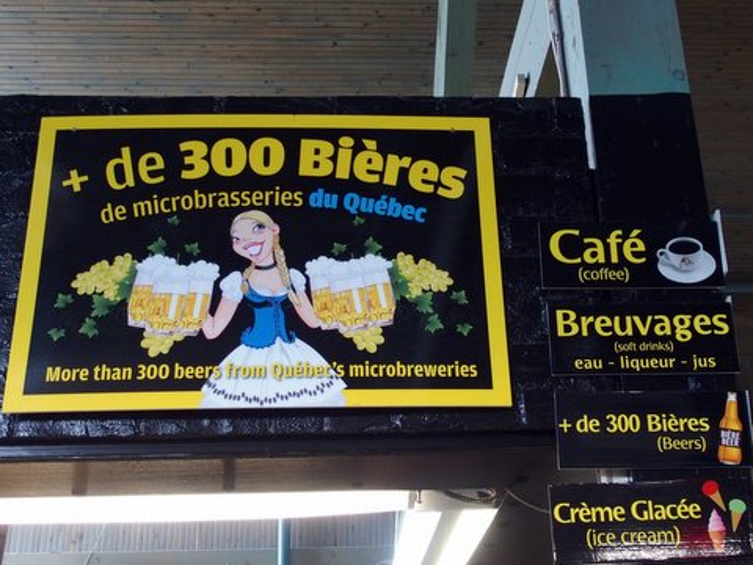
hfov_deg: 44.8
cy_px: 282
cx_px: 376
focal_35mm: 42
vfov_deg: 34.3
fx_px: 914
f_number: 2.8
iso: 500
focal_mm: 9
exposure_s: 1/40
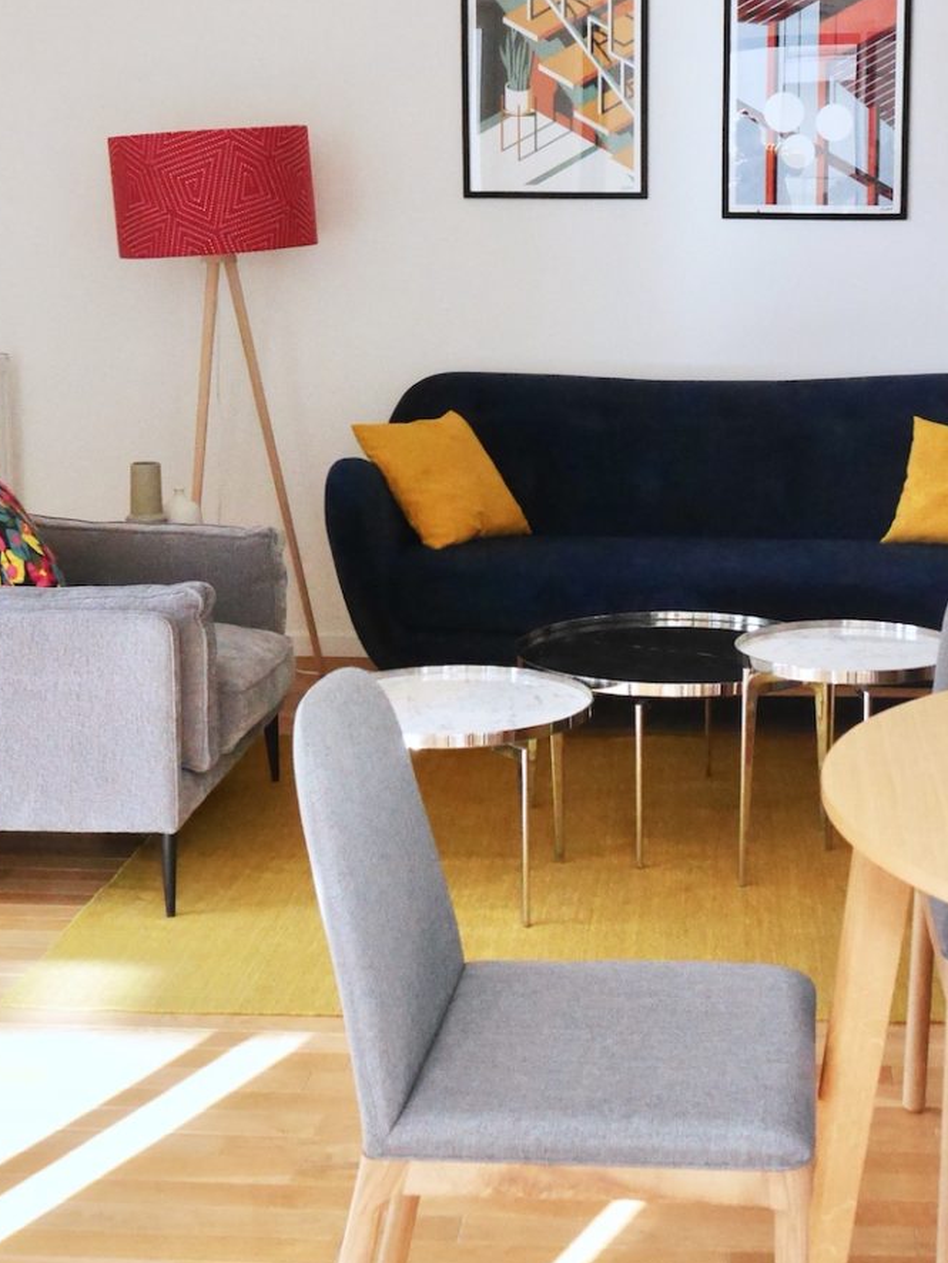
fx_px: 1898
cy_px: 450
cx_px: 686
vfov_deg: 36.5
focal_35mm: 52
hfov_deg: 27.7
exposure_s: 1/1600
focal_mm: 15
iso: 3200
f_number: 5
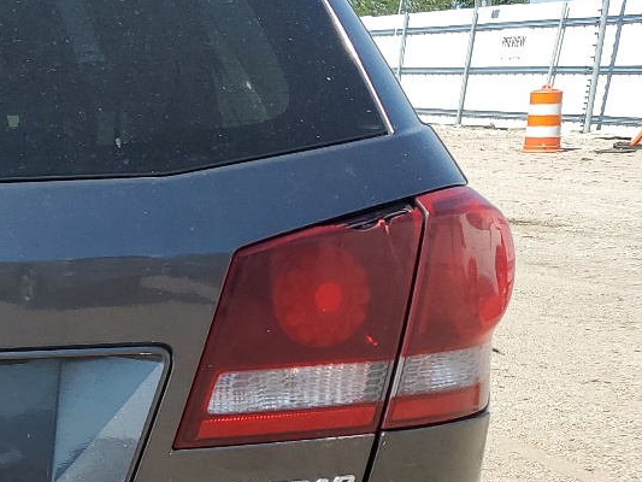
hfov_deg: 22.0
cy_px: 430
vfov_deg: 18.6
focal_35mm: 78
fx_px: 1447
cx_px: -234
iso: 50
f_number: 1.5
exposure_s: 1/2000
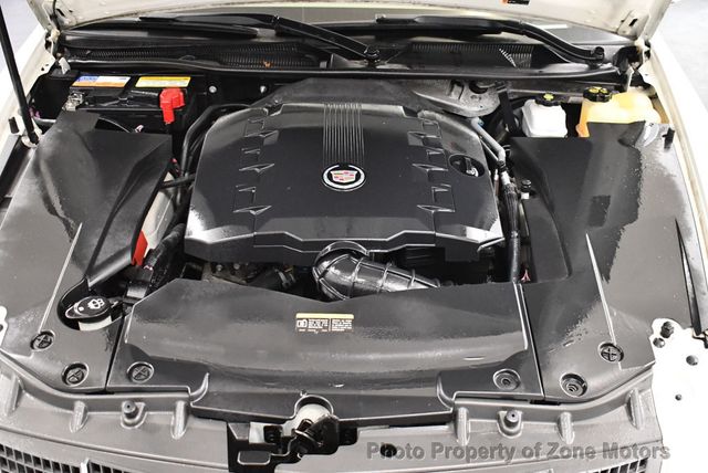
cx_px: 354
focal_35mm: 44
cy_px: 236
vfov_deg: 30.6
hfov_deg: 44.5
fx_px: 866
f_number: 3.8
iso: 3200
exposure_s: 1/100
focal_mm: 22
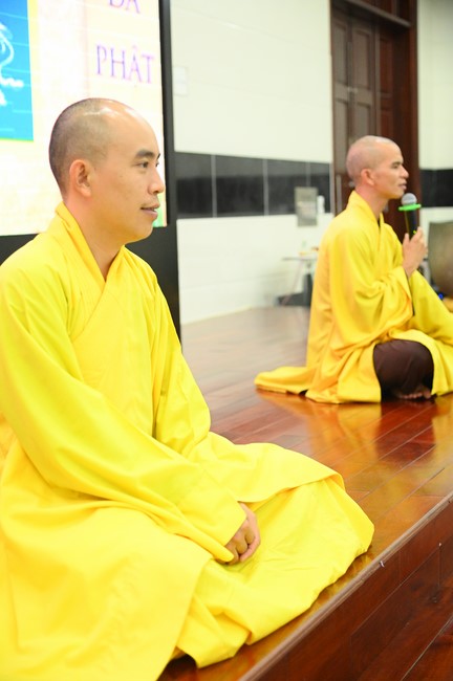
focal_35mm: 62
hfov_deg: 21.9
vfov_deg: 32.4
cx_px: 226
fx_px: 1173
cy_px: 340
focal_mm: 62
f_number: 4
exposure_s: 1/160
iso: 6400
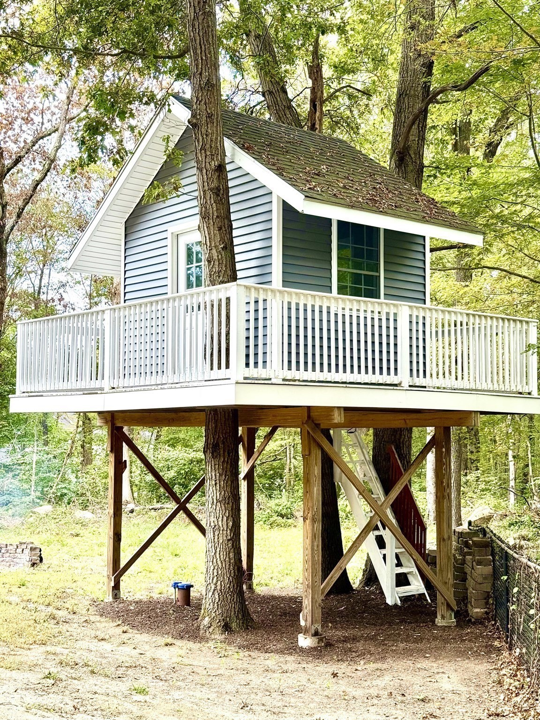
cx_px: 270
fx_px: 998
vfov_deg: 39.7
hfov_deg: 30.3
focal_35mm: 48
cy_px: 360
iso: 80
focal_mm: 6.76
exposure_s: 1/314
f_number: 1.78
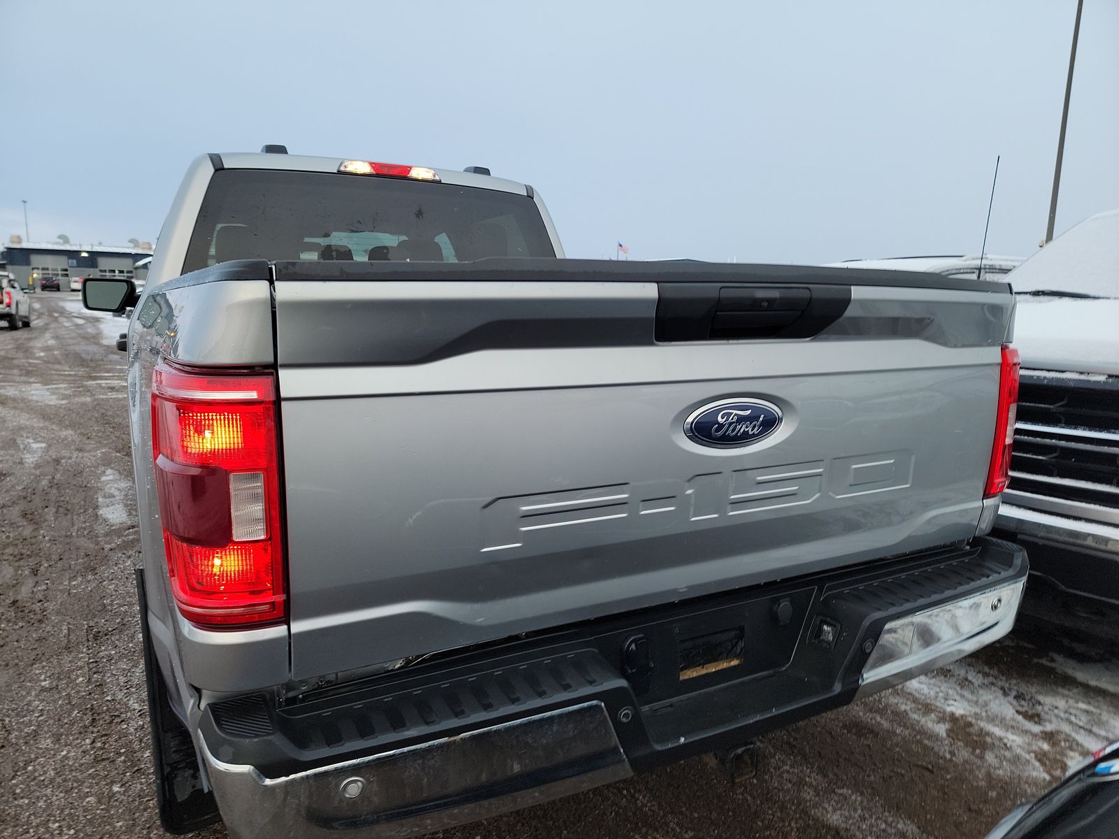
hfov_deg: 71.6
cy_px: 420
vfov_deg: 56.8
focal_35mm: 24
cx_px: 560
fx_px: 776
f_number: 1.8
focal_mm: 6.7
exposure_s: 1/119
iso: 72
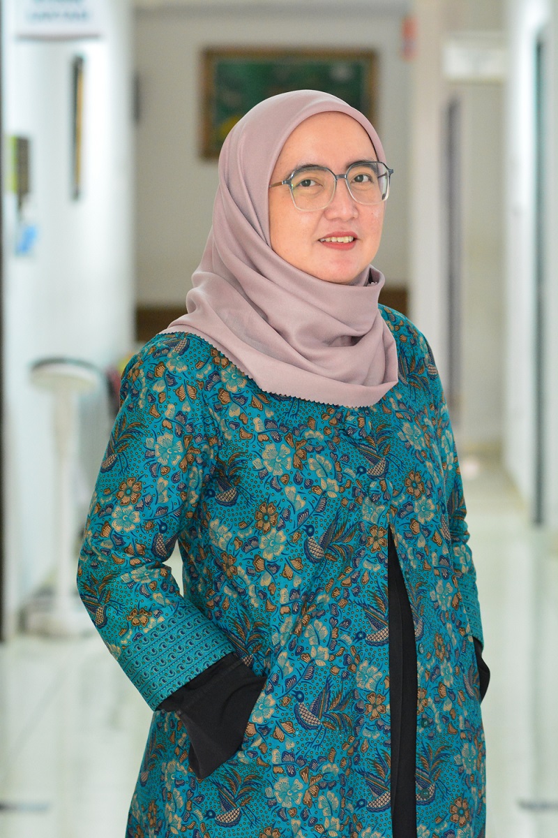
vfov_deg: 16.1
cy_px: 419
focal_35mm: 128
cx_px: 279
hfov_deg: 10.8
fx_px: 2964
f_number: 3.5
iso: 3200
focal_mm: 85
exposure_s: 1/100
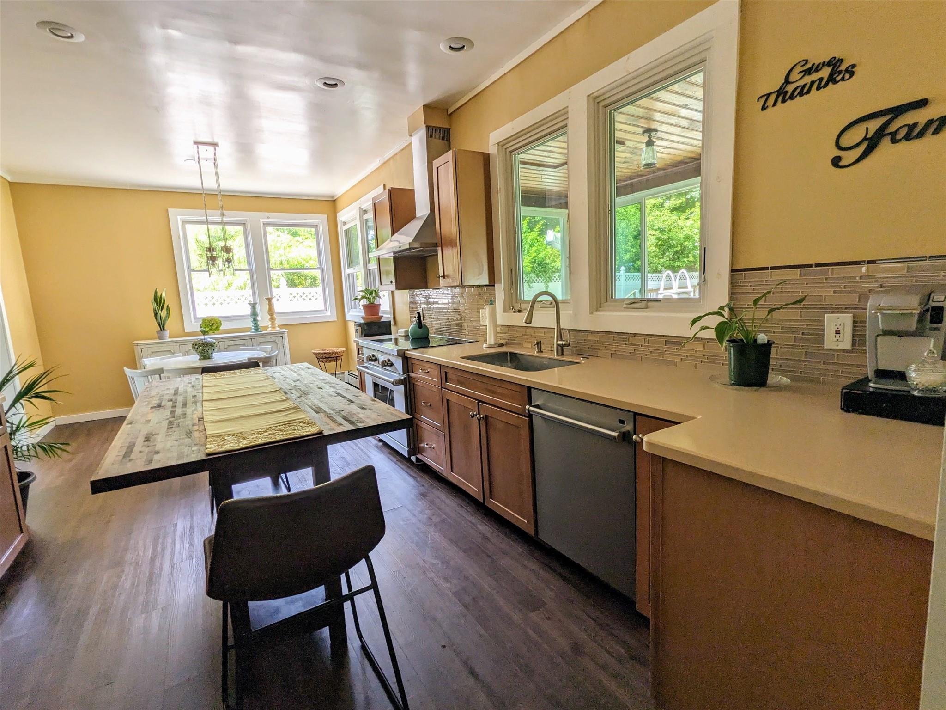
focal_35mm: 16
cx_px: 473
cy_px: 355
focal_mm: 2.22
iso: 29
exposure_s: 1/70.2
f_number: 2.2
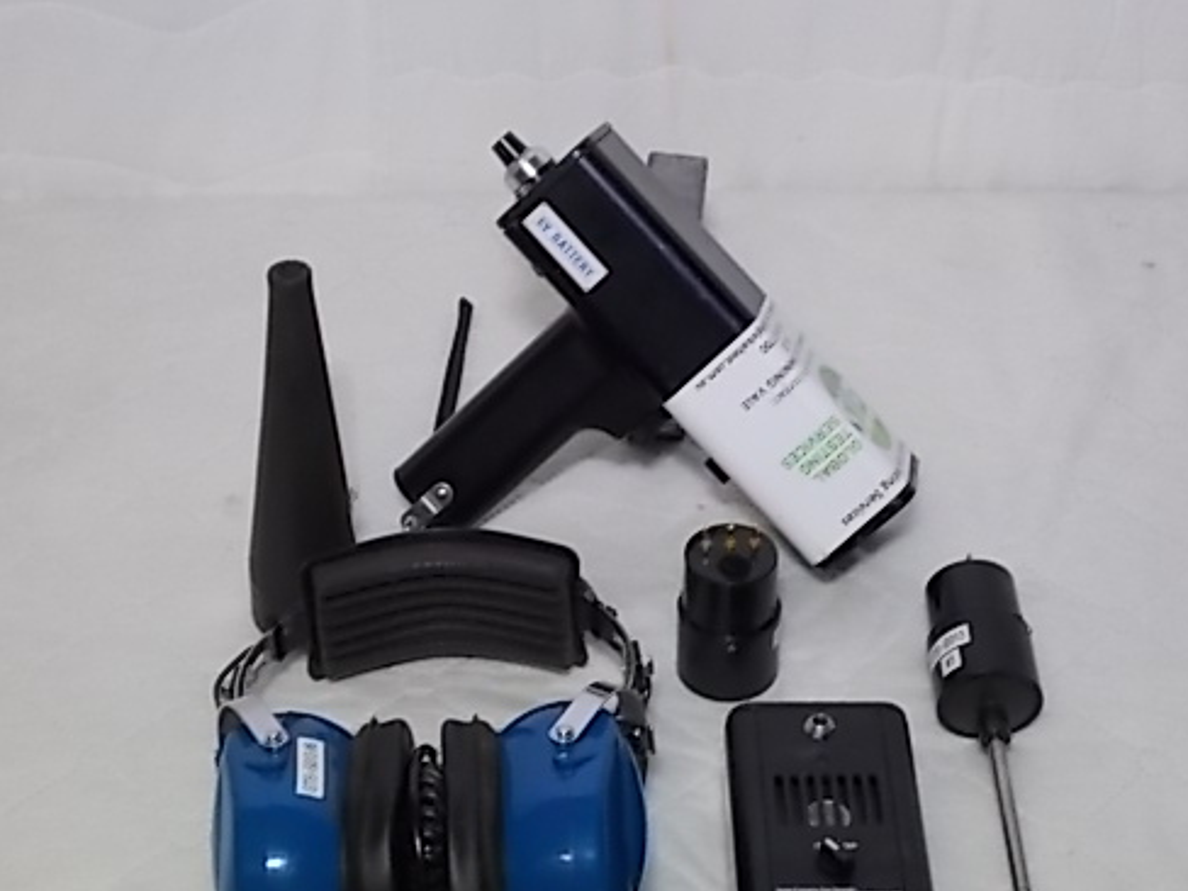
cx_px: 618
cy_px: 543
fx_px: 2608
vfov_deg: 19.4
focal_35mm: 76
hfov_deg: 25.7
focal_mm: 10.3
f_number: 4.9
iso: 200
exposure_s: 1/30
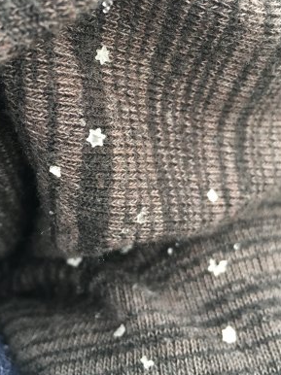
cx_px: 135
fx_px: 498
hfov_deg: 31.5
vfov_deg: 40.5
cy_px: 113
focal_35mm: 46
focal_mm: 4.15
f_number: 2.2
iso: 100
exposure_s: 1/30
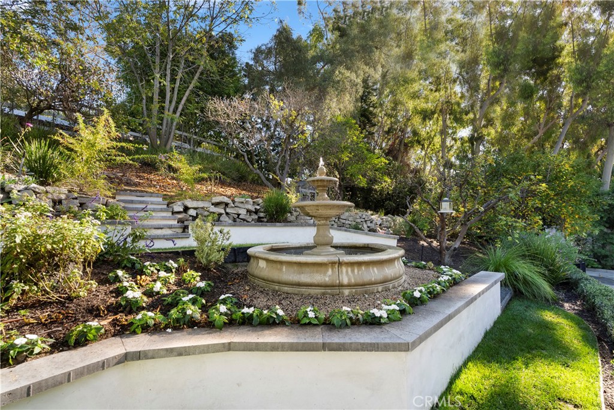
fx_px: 273
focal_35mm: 16
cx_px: 307
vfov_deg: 73.8
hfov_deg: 96.7
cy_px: 205
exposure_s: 1/40
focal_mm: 16
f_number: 9
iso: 640
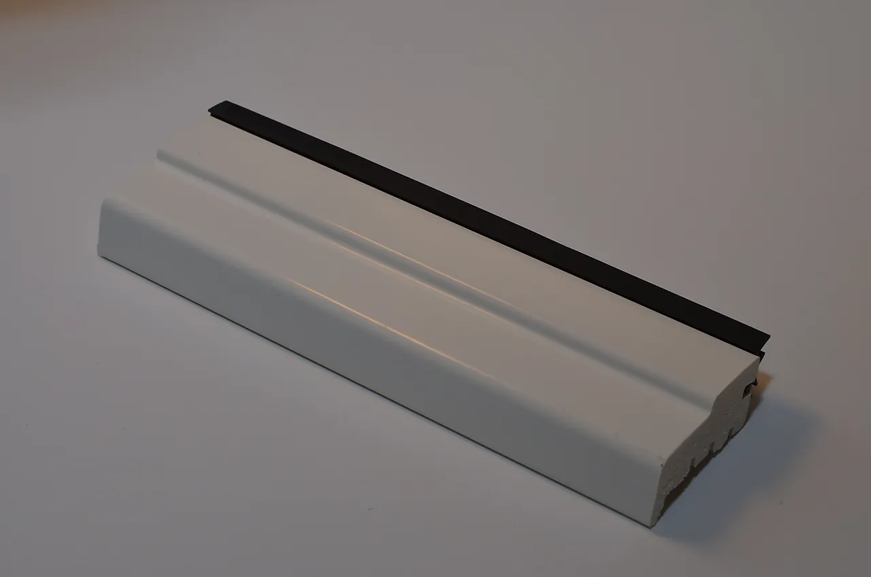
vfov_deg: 18.1
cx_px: 436
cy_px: 288
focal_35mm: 75
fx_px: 1811
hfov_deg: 27.0
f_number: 14
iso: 200
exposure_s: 1/60
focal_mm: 50
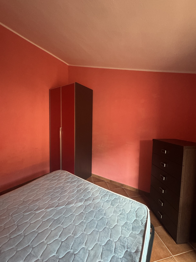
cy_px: 131
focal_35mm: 14
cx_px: 98
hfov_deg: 85.7
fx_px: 106
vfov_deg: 102.1
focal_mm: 2.22
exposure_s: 1/60
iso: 800
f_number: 2.2
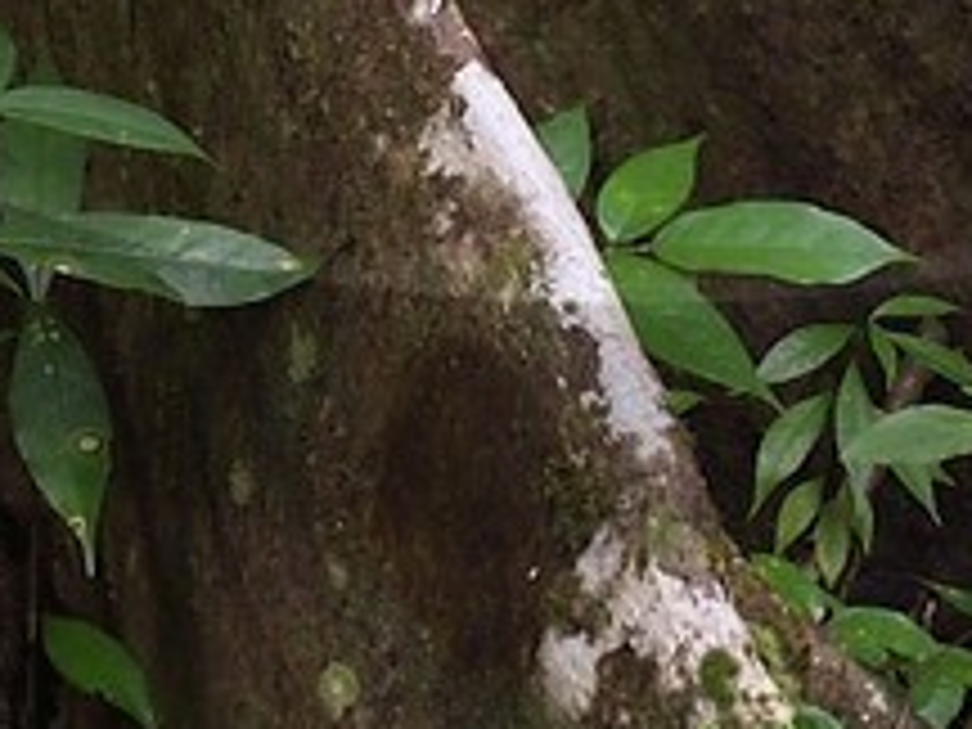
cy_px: -1555
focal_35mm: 257
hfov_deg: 7.7
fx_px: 7216
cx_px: 626
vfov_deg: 5.4
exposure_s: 1/50
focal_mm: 24
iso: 400
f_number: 5
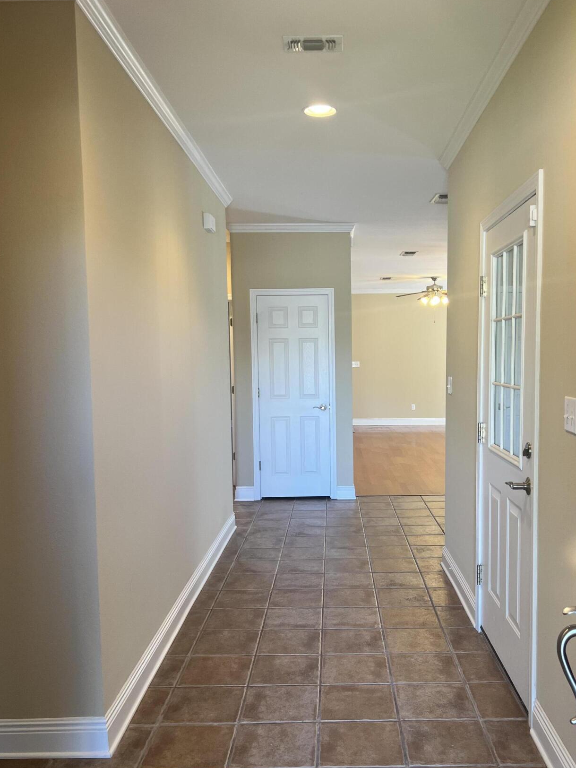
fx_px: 710
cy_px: 406
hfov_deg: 44.0
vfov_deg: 56.8
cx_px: 335
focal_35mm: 32
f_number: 1.5
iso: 80
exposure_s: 1/60
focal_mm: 5.7
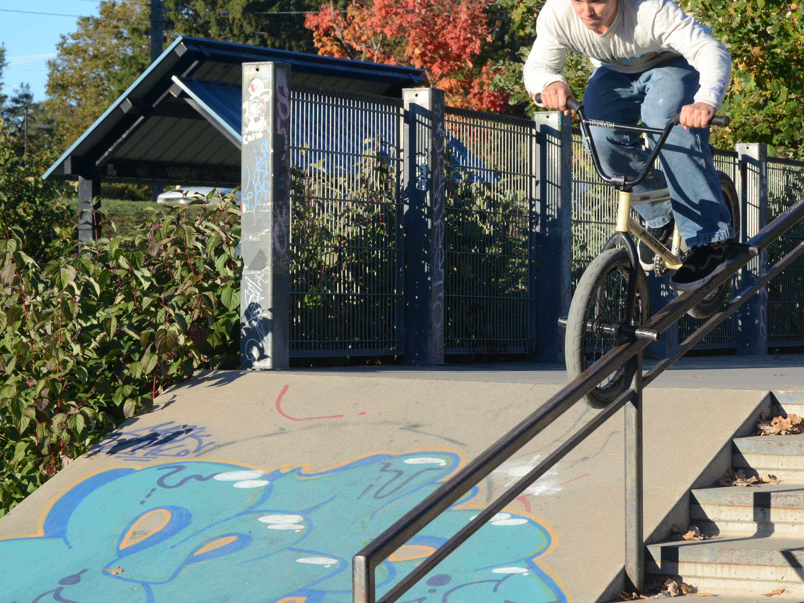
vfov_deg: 12.8
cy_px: 223
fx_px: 2687
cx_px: 525
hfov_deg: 17.0
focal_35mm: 116
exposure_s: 1/2000
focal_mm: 55
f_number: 7.1
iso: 1000
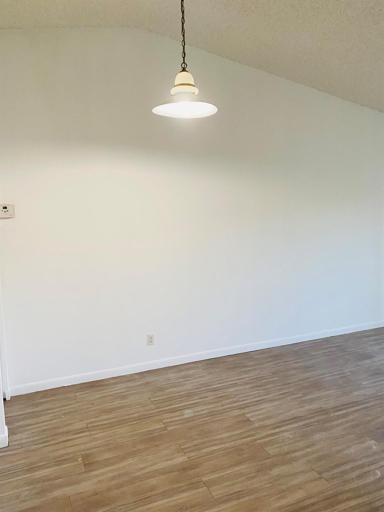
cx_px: 192
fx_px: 385
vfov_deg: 67.3
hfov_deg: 53.1
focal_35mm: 26
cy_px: 256
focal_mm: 4.25
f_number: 1.8
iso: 160
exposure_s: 1/60
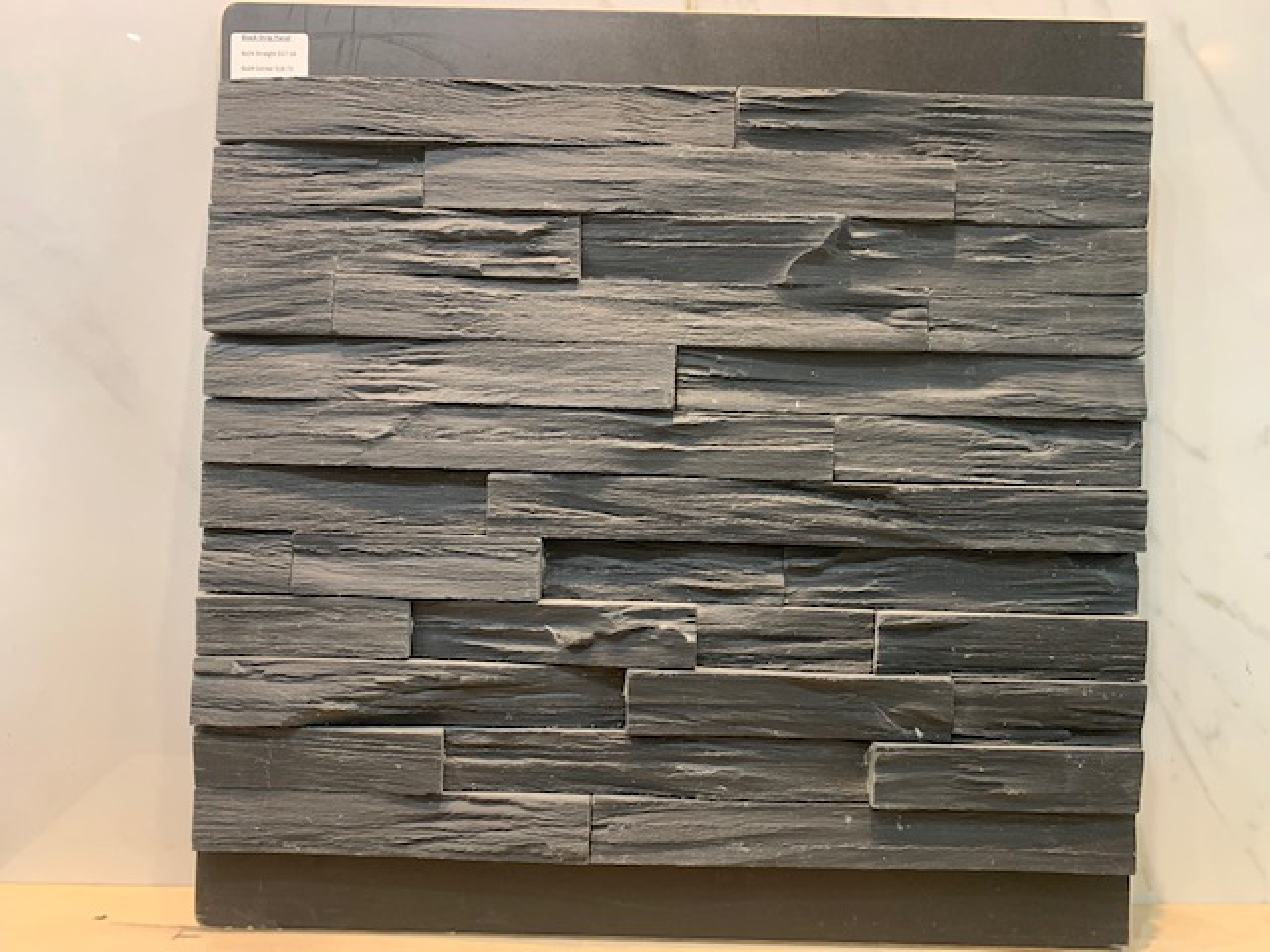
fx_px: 954
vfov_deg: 53.1
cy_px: 476
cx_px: 635
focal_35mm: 26
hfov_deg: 67.3
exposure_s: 1/60
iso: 200
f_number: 1.8
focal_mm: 4.25
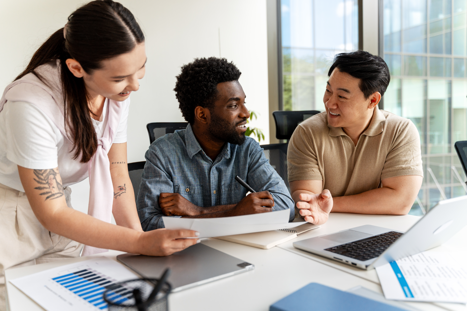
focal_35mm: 30
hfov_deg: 61.9
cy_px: 156
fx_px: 389
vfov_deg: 43.6
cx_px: 234
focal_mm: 30
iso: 500
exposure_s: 1/400
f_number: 2.8
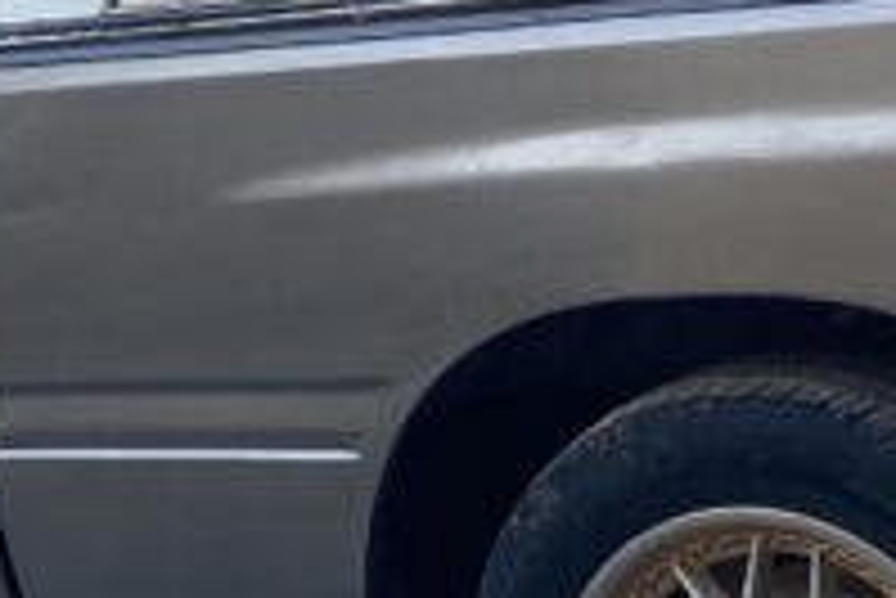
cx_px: 302
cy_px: 279
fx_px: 3462
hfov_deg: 14.7
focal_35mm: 139
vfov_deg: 9.9
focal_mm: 4.25
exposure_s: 1/121
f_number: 1.8
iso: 50
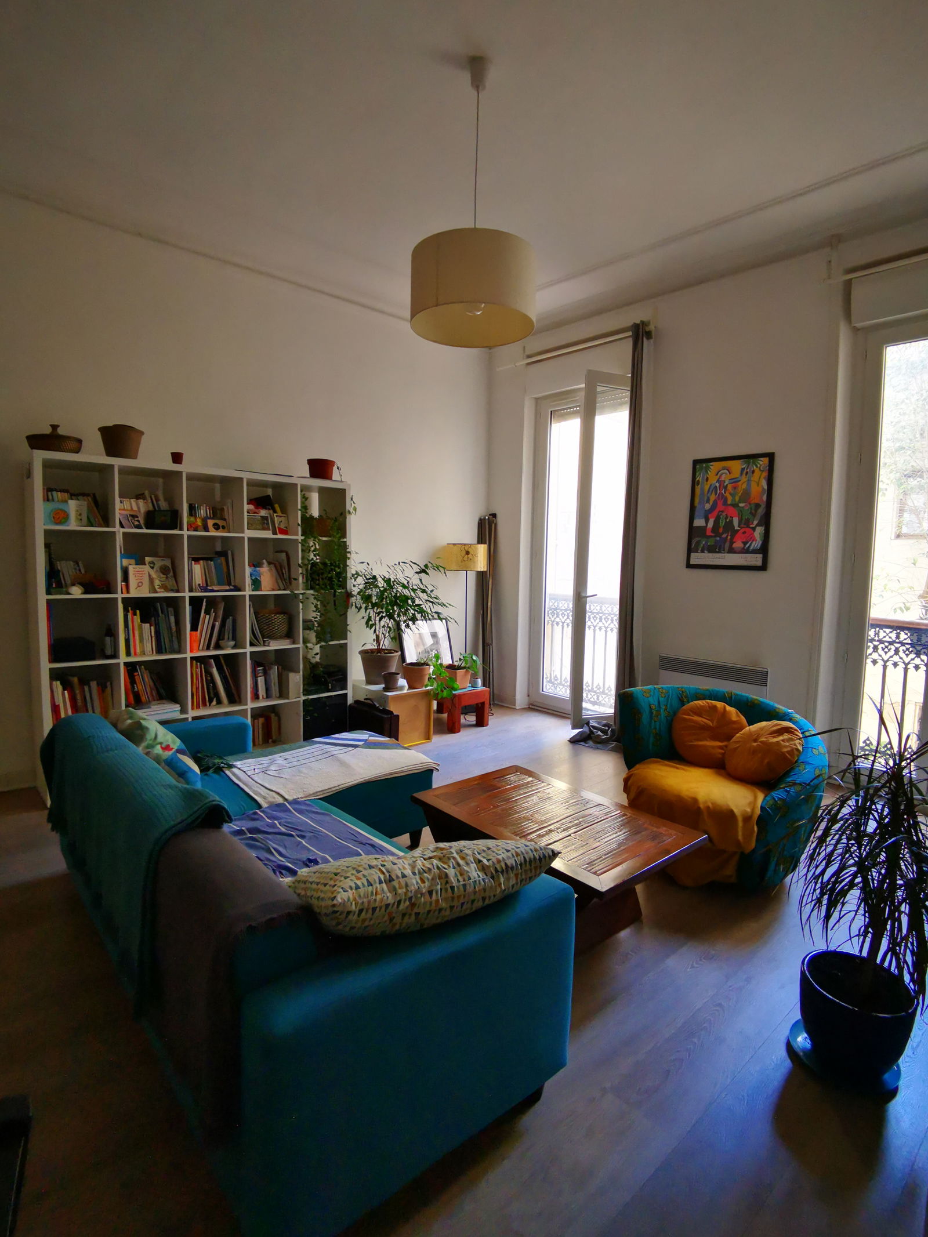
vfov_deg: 91.0
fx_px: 608
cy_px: 618
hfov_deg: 74.7
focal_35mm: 17
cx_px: 464
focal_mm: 2.26
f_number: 2.2
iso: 500
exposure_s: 1/50
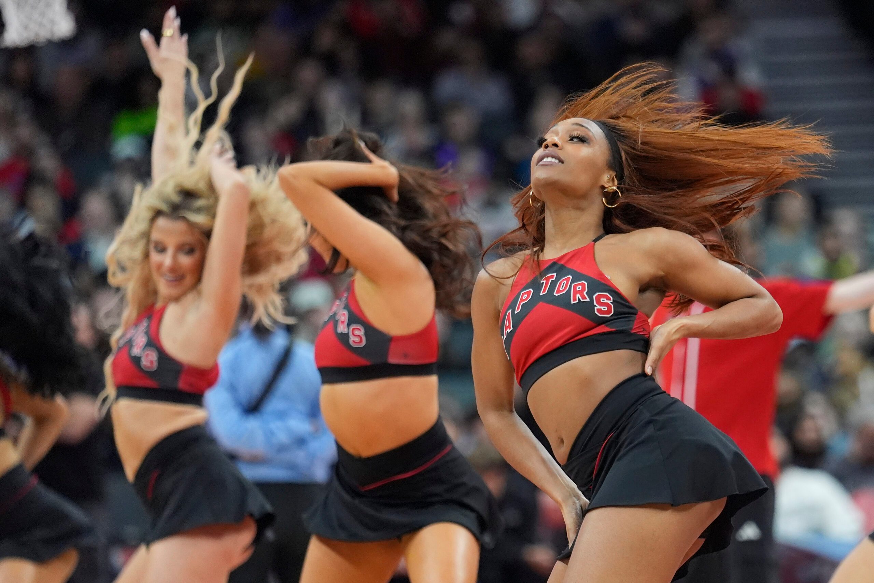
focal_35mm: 200
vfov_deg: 6.9
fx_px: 4855
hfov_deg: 10.3
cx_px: 437
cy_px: 292
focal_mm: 200
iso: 3200
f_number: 2.8
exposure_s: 1/1600
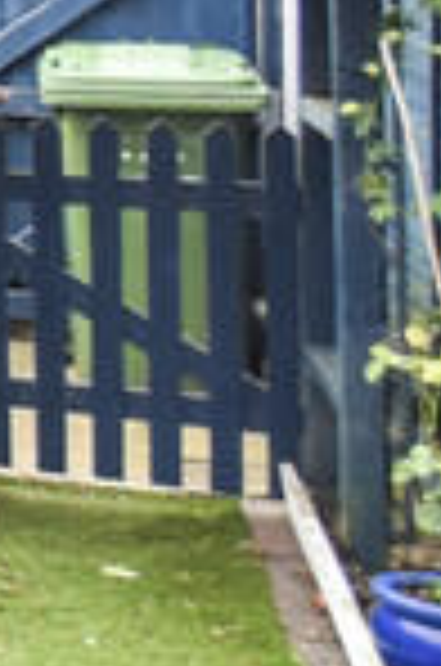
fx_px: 1920
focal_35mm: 104
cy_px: -304
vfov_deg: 17.8
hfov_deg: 8.5
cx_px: -1215
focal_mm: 10
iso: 400
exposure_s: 1/250
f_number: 5
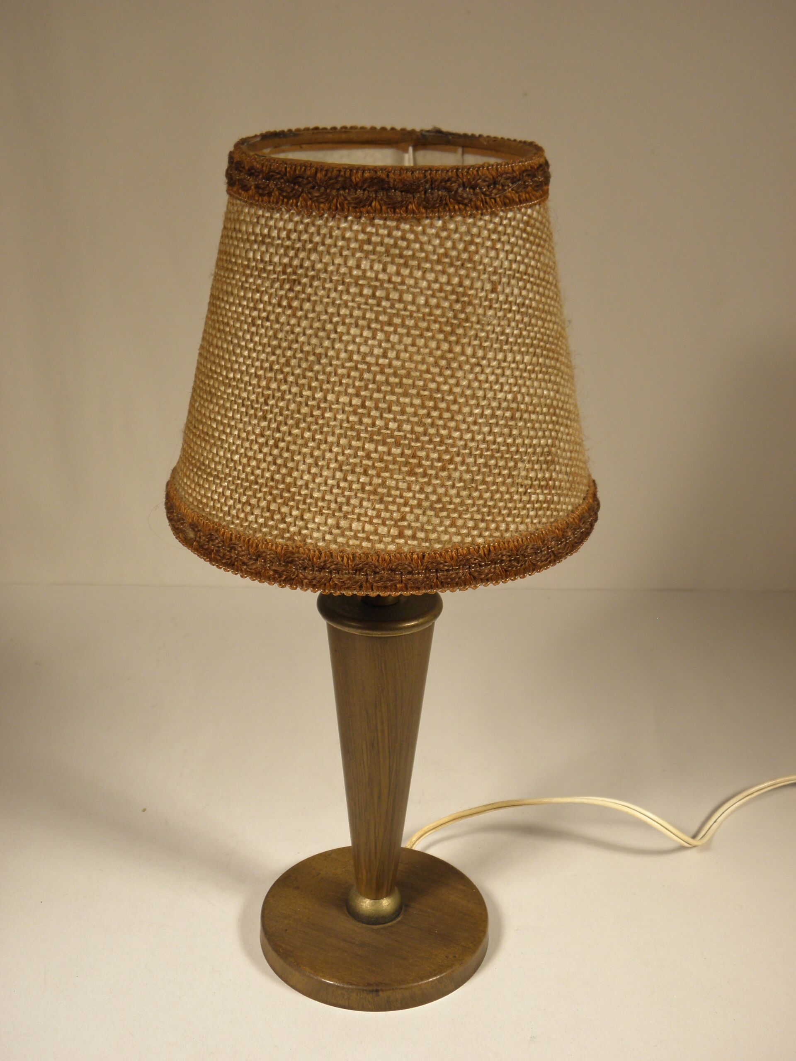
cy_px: 530
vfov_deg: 45.8
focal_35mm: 41
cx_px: 398
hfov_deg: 35.1
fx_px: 1257
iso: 100
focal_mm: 7.5
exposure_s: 1/40
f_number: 3.8
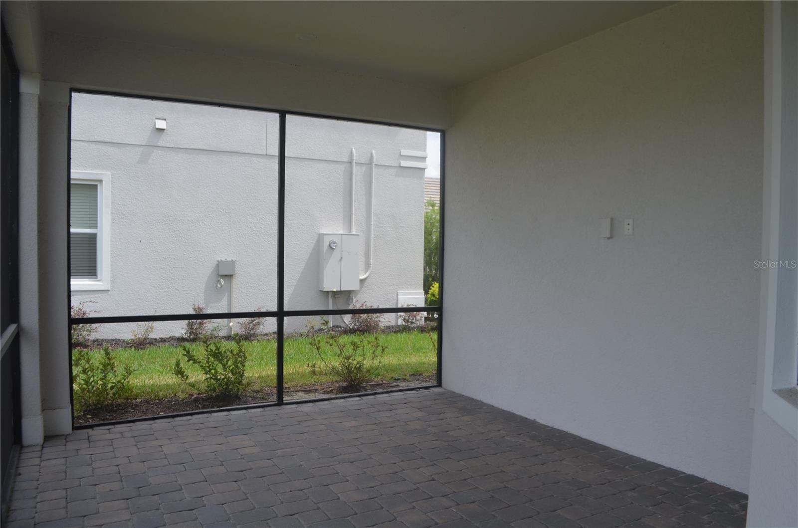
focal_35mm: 27
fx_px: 597
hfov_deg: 67.5
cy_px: 264
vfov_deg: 47.7
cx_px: 399
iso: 200
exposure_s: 1/200
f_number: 7.1
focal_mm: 18
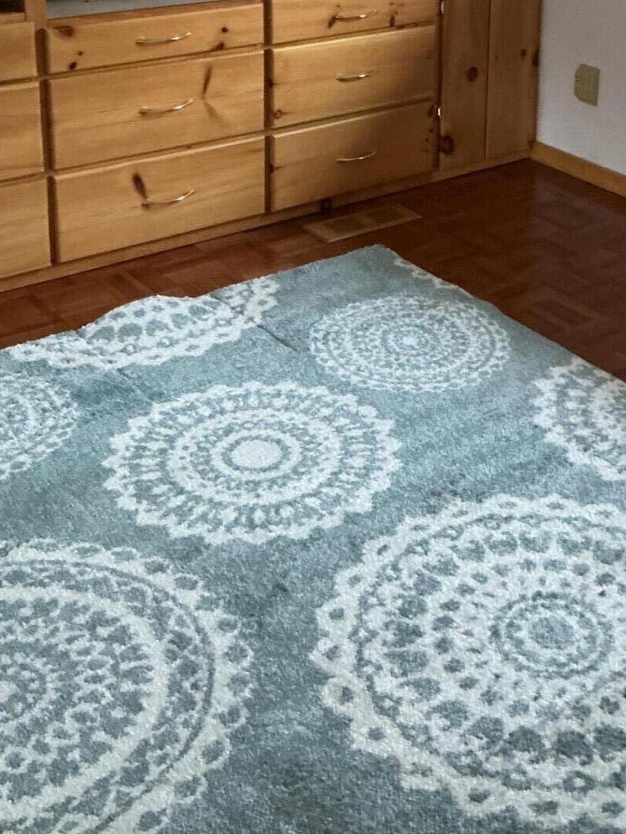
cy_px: 89
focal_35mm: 54
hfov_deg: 26.5
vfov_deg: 33.7
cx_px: 512
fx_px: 1302
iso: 250
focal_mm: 3
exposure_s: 1/60
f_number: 1.8
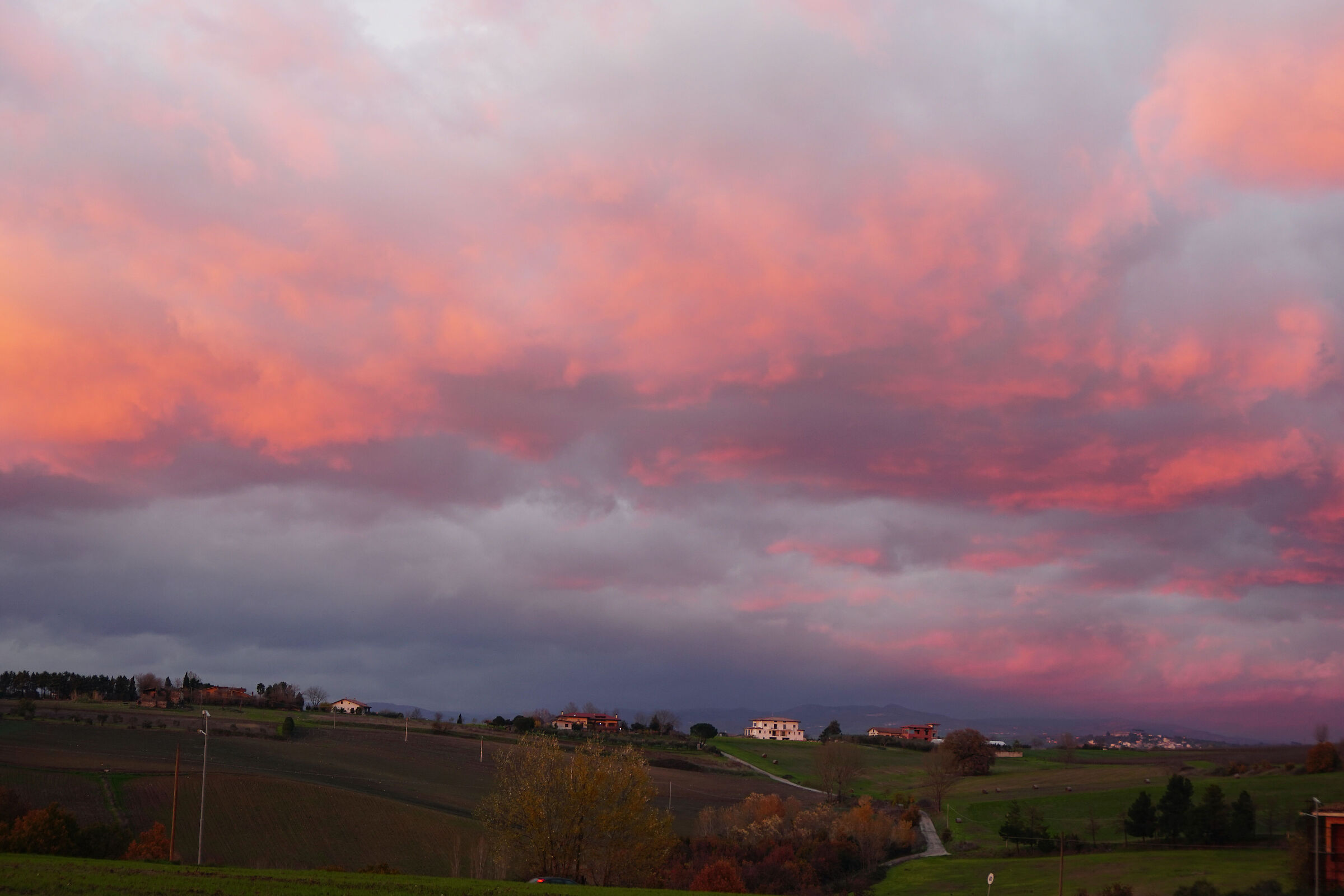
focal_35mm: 66
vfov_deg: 20.6
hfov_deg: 30.5
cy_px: 448
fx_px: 2464
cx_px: 672
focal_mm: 44
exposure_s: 1/80
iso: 400
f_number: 4
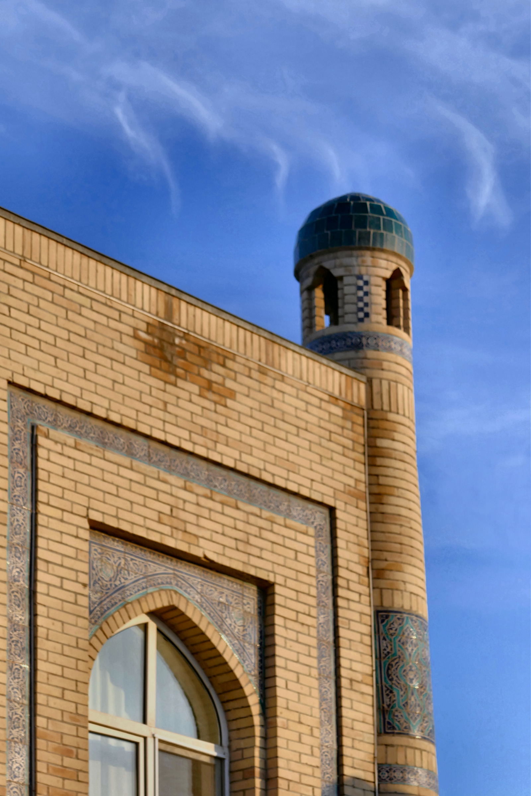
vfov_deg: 17.5
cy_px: 398
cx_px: 266
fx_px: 2588
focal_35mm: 117
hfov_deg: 11.7
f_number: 5.5
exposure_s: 1/640
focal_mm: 42.8
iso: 125
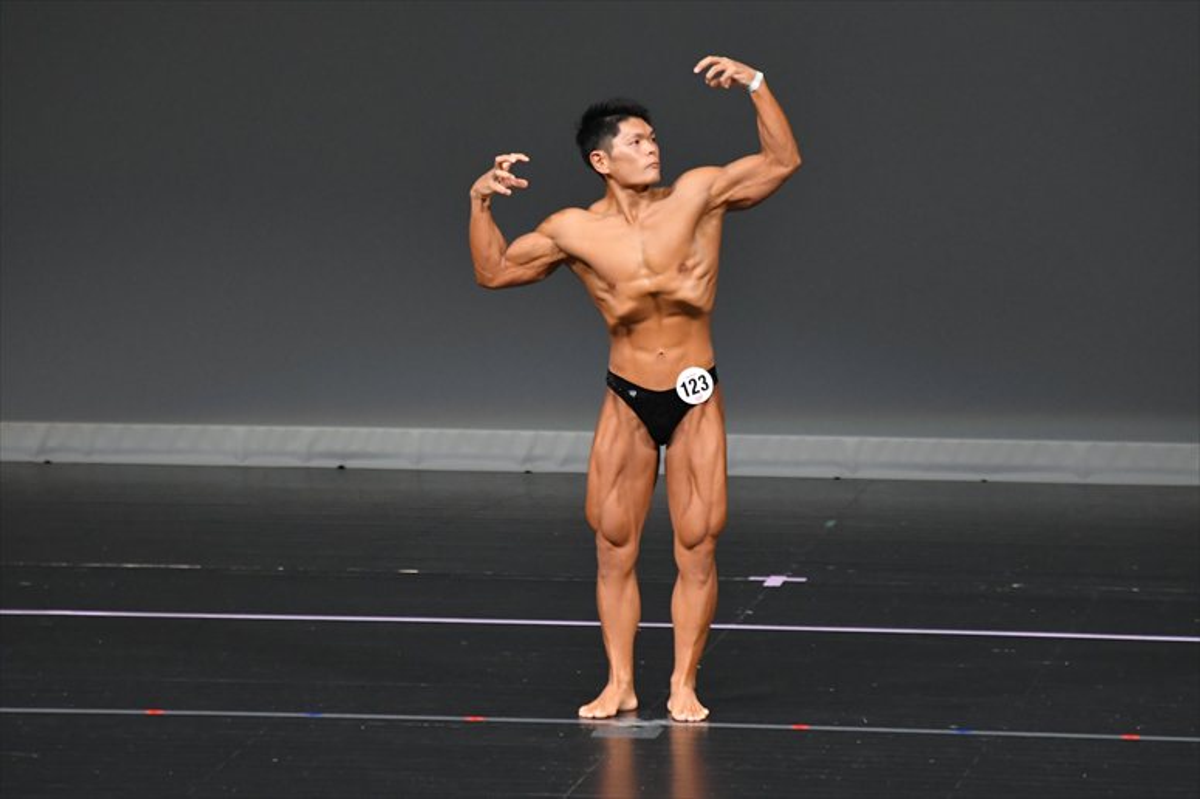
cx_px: 600
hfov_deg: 6.5
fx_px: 10495
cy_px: 400
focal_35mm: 315
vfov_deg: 4.4
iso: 4000
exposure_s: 1/400
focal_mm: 210
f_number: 5.6
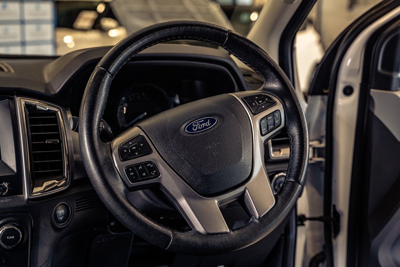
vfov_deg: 23.8
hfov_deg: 35.1
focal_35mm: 57
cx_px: 200
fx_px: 633
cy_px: 134
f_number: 4.5
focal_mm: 57
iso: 1600
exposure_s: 1/125
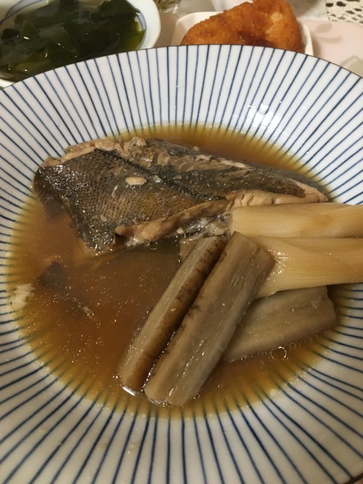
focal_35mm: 29
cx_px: 182
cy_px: 242
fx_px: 405
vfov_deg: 61.7
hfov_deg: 48.2
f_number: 2.2
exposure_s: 1/17
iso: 200
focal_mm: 4.15
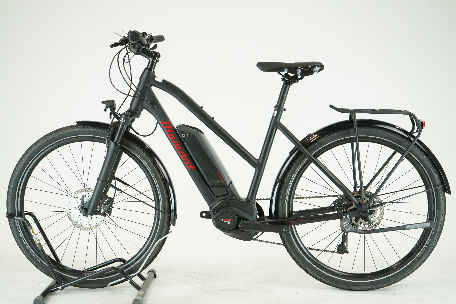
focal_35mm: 55
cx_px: 228
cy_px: 152
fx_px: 697
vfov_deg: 24.6
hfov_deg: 36.2
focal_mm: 55
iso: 1600
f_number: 5.6
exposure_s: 1/200
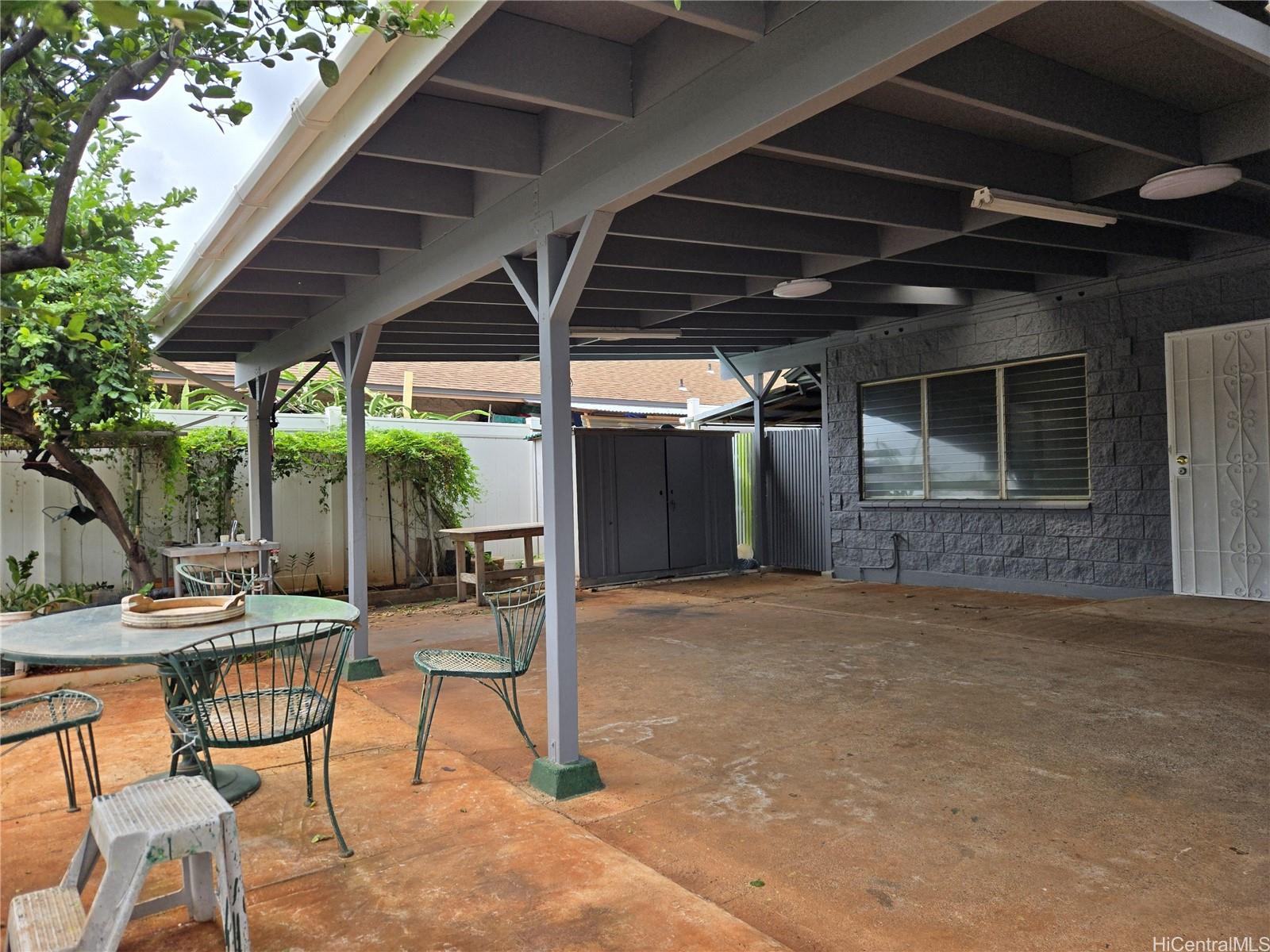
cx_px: 635
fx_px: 844
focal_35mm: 23
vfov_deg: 58.9
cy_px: 476
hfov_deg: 73.9
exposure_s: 1/2378
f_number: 1.8
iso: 80
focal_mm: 5.4
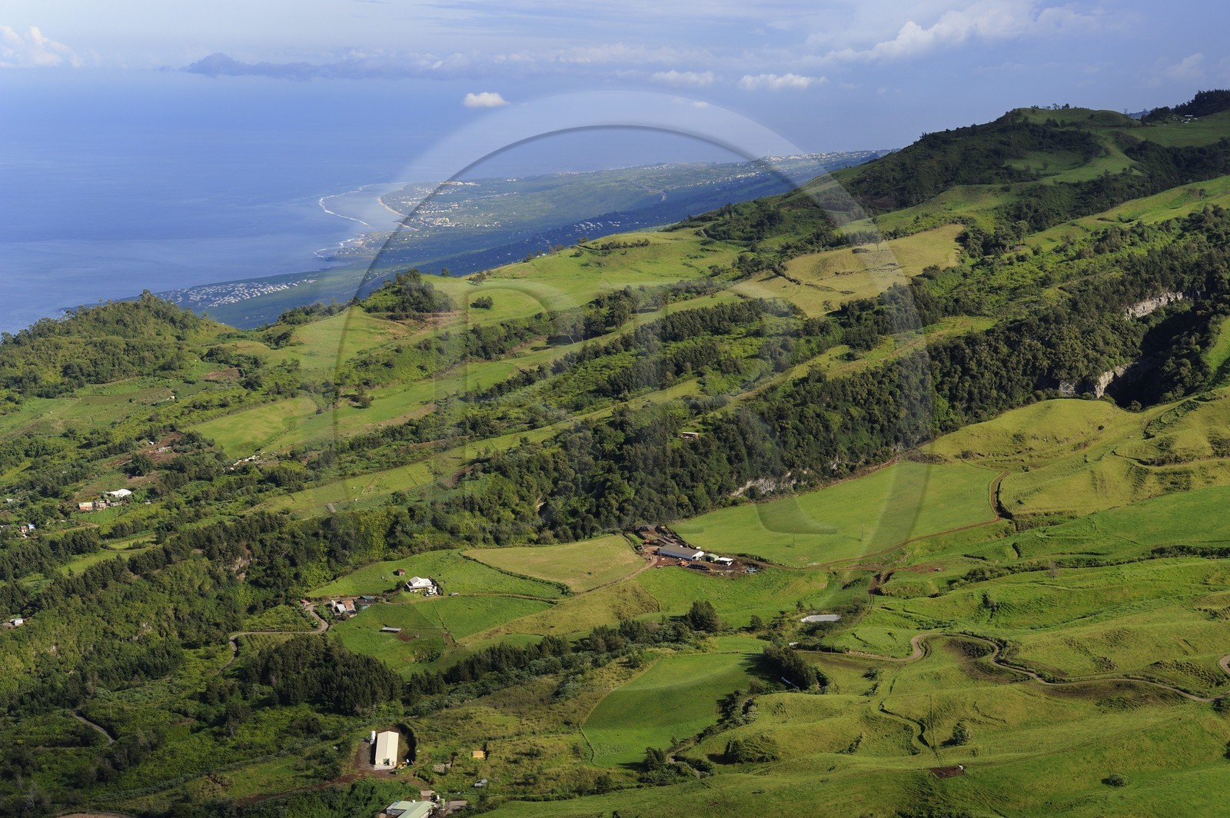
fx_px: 2048
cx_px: 615
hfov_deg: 33.4
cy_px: 409
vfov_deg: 22.6
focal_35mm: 60
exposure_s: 1/1250
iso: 800
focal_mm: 60
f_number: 8
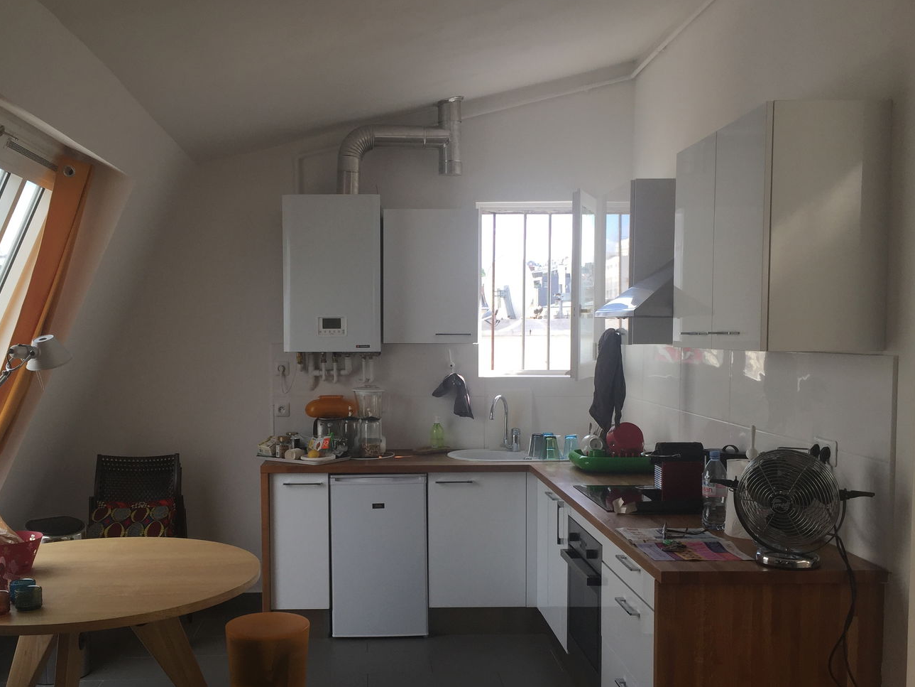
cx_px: 393
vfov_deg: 39.6
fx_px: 952
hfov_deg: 51.2
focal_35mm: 36
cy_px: 393
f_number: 2.2
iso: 32
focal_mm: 4.15
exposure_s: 1/278
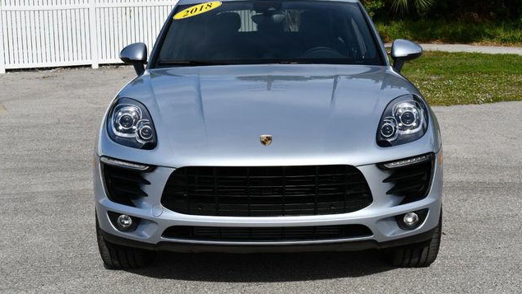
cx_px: 260
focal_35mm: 57
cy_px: 119
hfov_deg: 36.6
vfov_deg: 21.1
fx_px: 789
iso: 100
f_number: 9
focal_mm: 36
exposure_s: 1/320
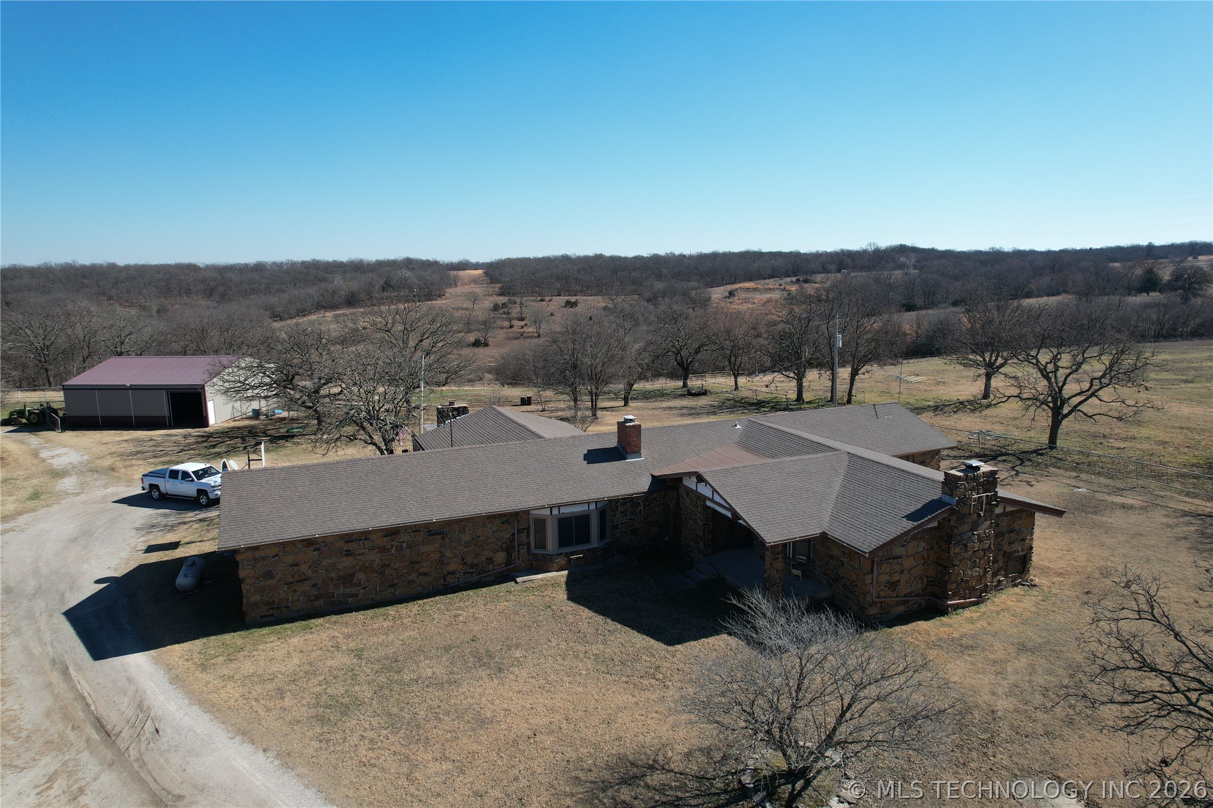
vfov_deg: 57.2
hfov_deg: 78.6
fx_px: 741
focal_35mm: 22
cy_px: 404
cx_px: 606
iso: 100
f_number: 2.8
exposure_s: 1/1600
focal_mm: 8.38
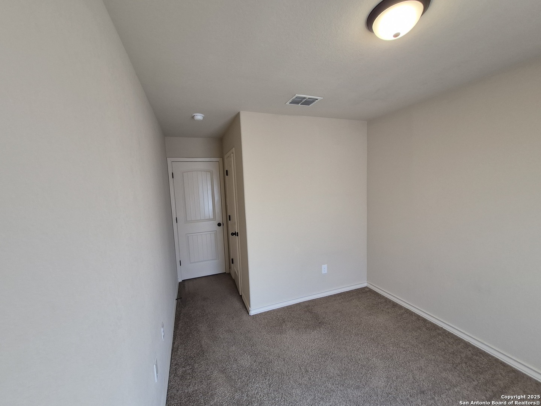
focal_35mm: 13
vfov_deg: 89.9
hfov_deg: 106.2
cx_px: 270
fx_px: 203
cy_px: 203
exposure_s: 1/60
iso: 100
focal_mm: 1.74
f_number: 2.2
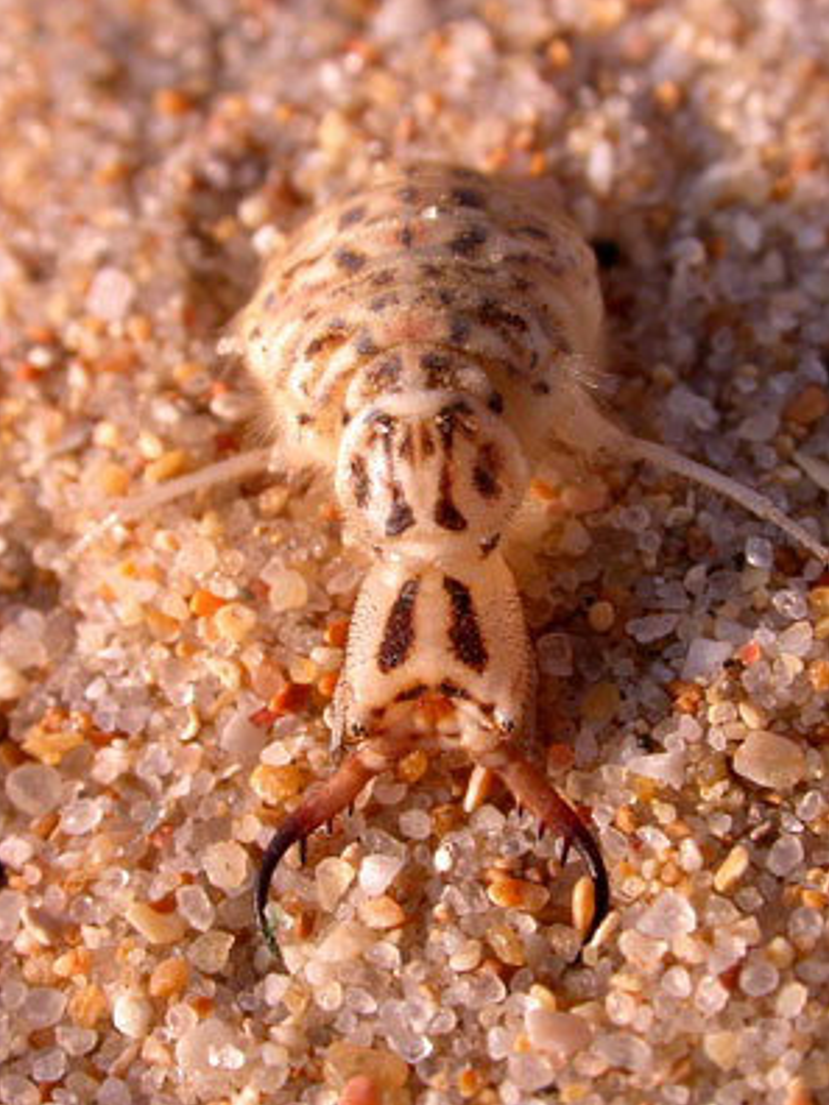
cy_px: 550
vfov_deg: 21.8
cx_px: 413
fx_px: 2874
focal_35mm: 90
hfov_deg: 16.4
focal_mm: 18.4
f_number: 7.5
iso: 100
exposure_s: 1/313
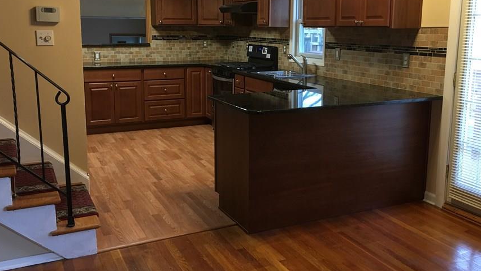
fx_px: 485
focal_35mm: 38
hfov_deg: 52.7
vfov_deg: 31.1
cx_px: 265
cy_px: 110
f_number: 2.2
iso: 50
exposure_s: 1/15
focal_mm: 4.15
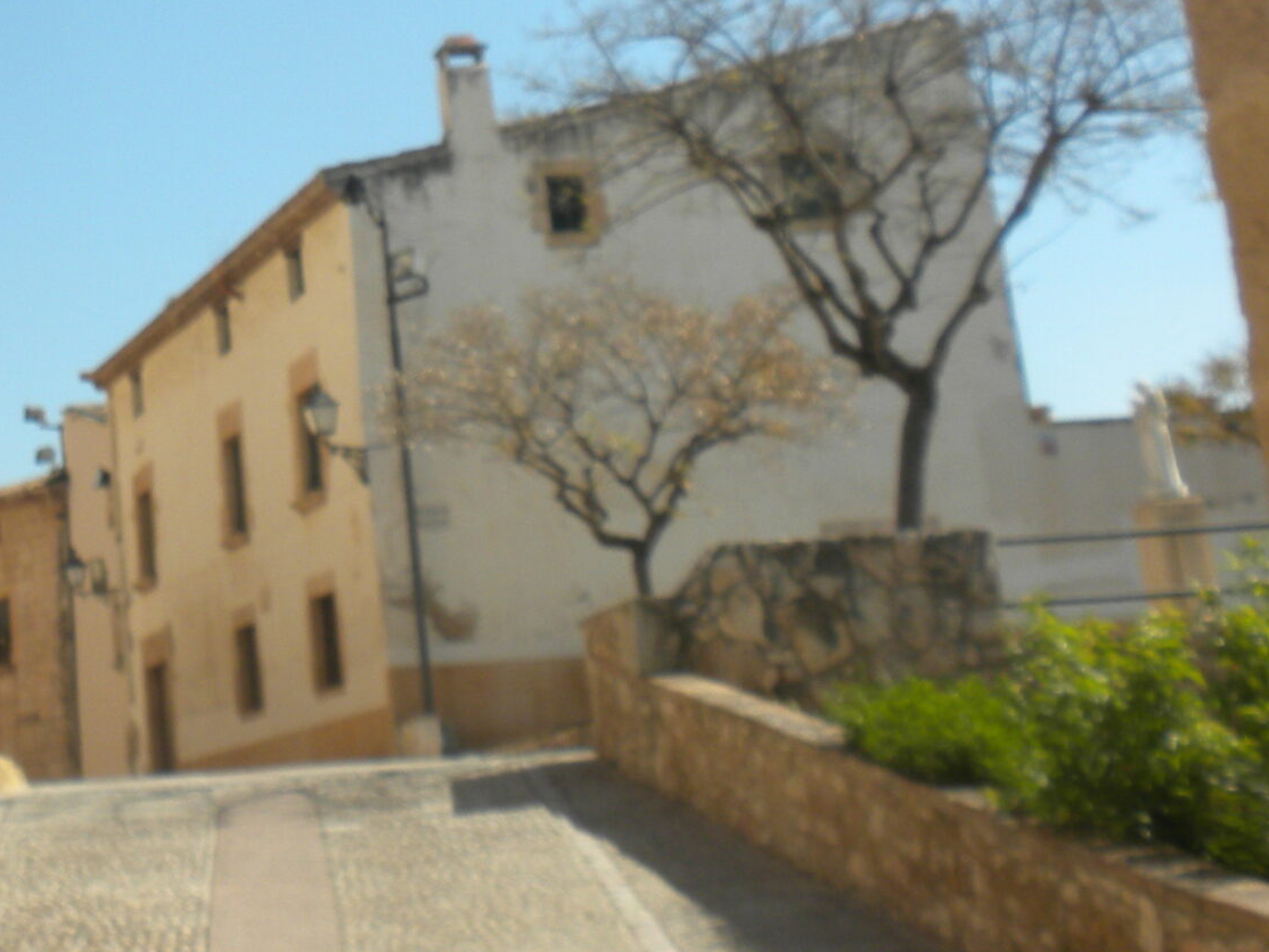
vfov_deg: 17.1
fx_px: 3117
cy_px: 106
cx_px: -31
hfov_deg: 22.1
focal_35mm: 85
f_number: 10
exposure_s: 1/98.1
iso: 64
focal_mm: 6.6
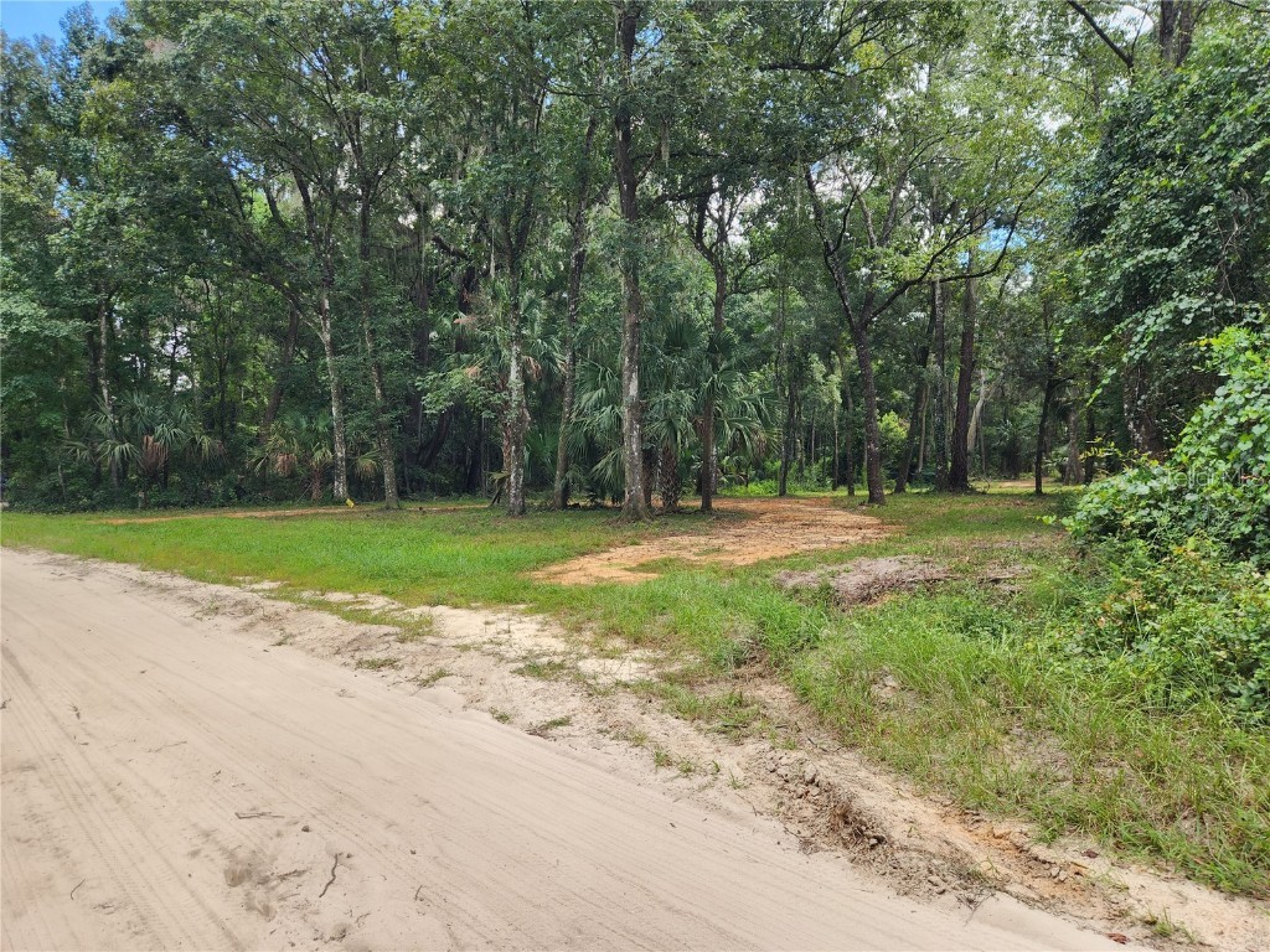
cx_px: 635
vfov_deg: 58.9
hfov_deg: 73.9
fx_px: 844
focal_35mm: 23
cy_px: 476
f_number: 1.8
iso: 20
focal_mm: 5.4
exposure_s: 1/232
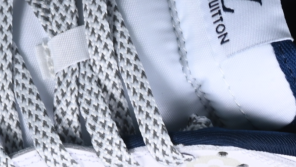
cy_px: 2
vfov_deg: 3.7
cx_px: 59
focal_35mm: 324
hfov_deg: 6.7
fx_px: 2543
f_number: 7.1
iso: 160
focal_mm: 50
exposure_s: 1/80
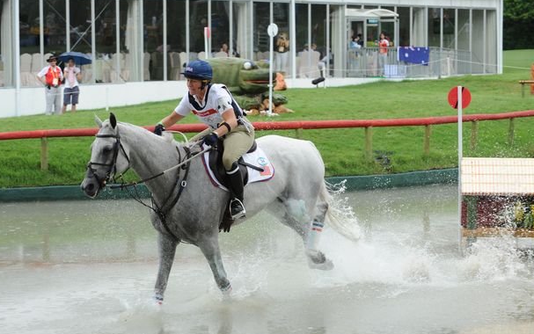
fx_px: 1485
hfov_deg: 20.4
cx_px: 260
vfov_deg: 12.8
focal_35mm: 102
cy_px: 183
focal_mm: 95
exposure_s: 1/500
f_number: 6.3
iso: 500
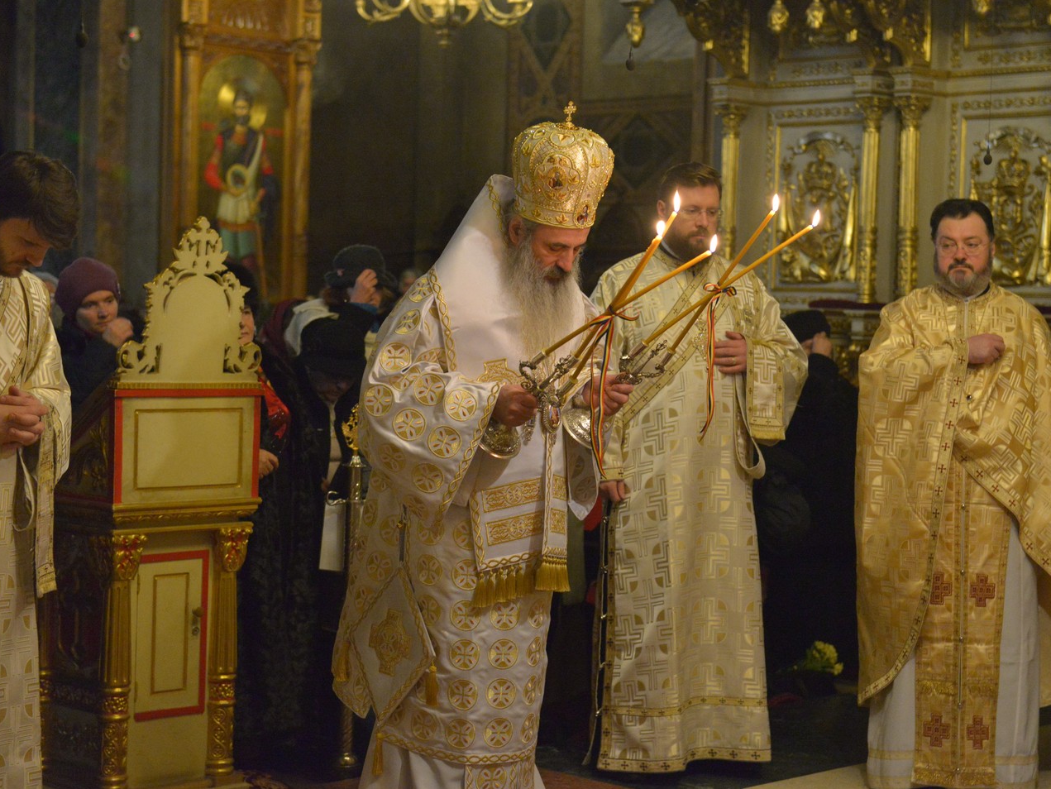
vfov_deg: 19.4
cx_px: 586
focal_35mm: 76
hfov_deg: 25.6
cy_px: 394
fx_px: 2308
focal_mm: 70
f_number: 3.2
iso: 5000
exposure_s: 1/100
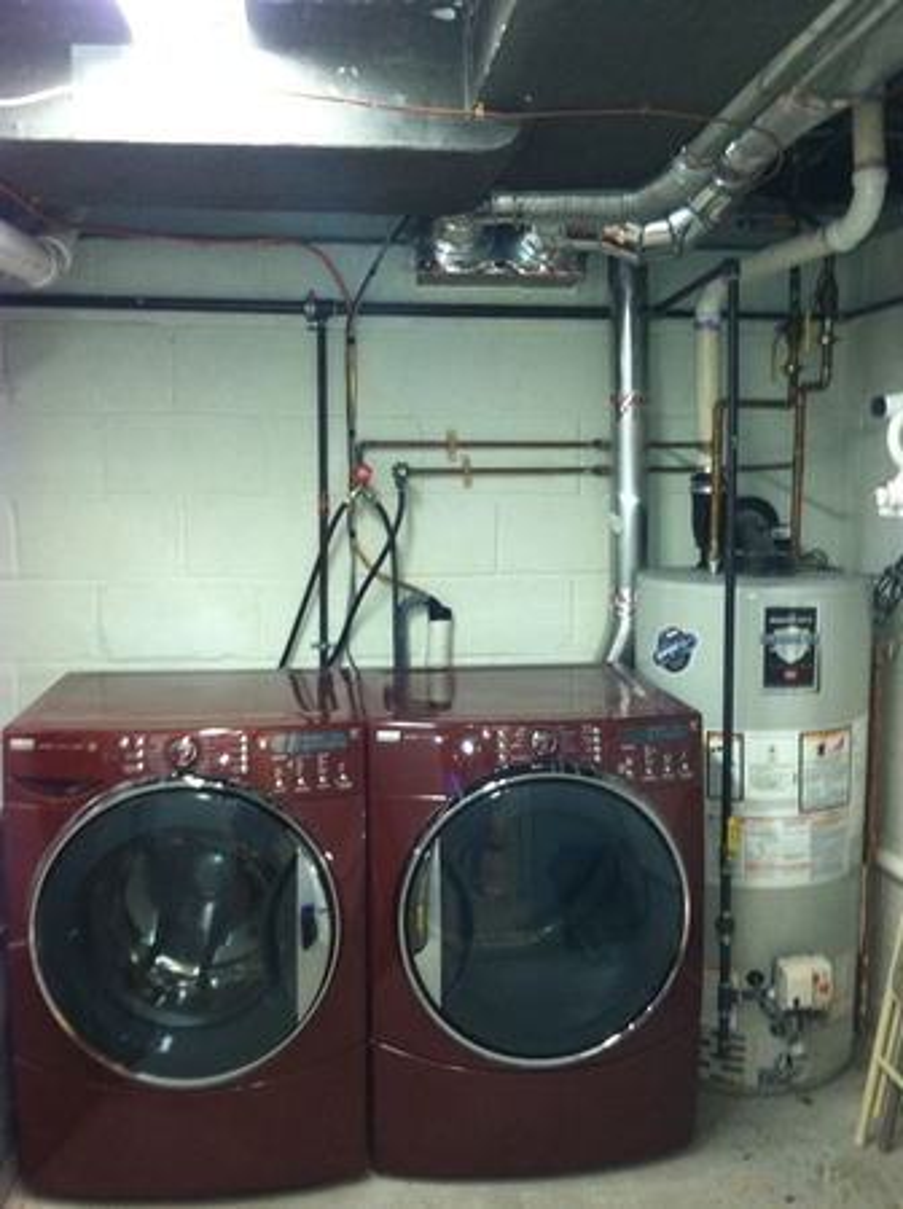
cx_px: 452
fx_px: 1221
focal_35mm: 35
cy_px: 604
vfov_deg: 52.7
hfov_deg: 40.6
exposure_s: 1/15
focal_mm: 3.85
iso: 250
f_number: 2.8
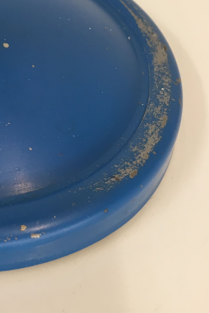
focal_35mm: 64
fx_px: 557
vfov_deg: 30.3
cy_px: 42
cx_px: -35
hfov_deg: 20.1
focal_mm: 4.15
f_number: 2.2
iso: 64
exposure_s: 1/33
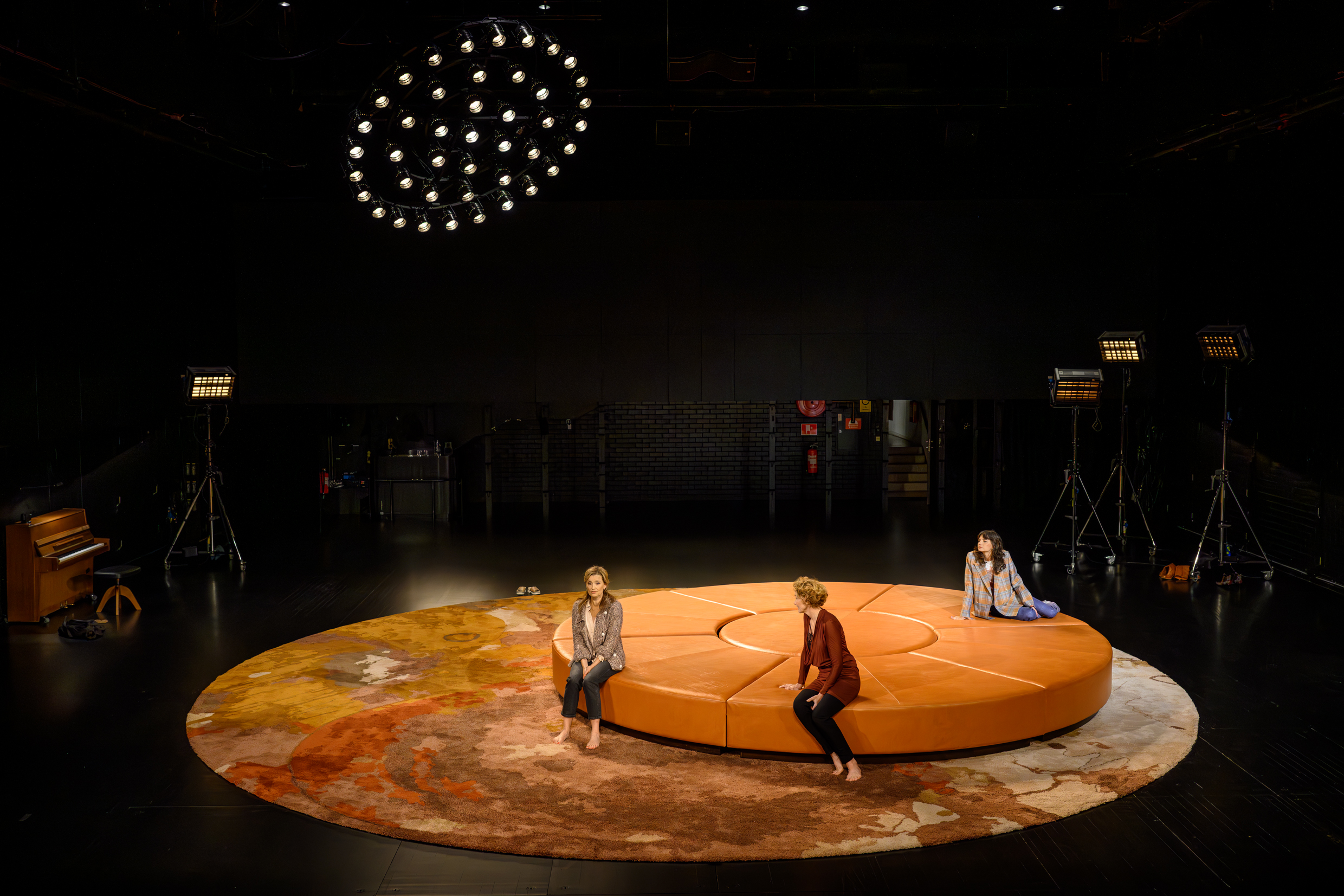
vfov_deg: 35.9
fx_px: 1381
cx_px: 672
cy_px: 448
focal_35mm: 37
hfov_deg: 51.9
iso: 3200
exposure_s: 1/320
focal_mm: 37
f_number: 4
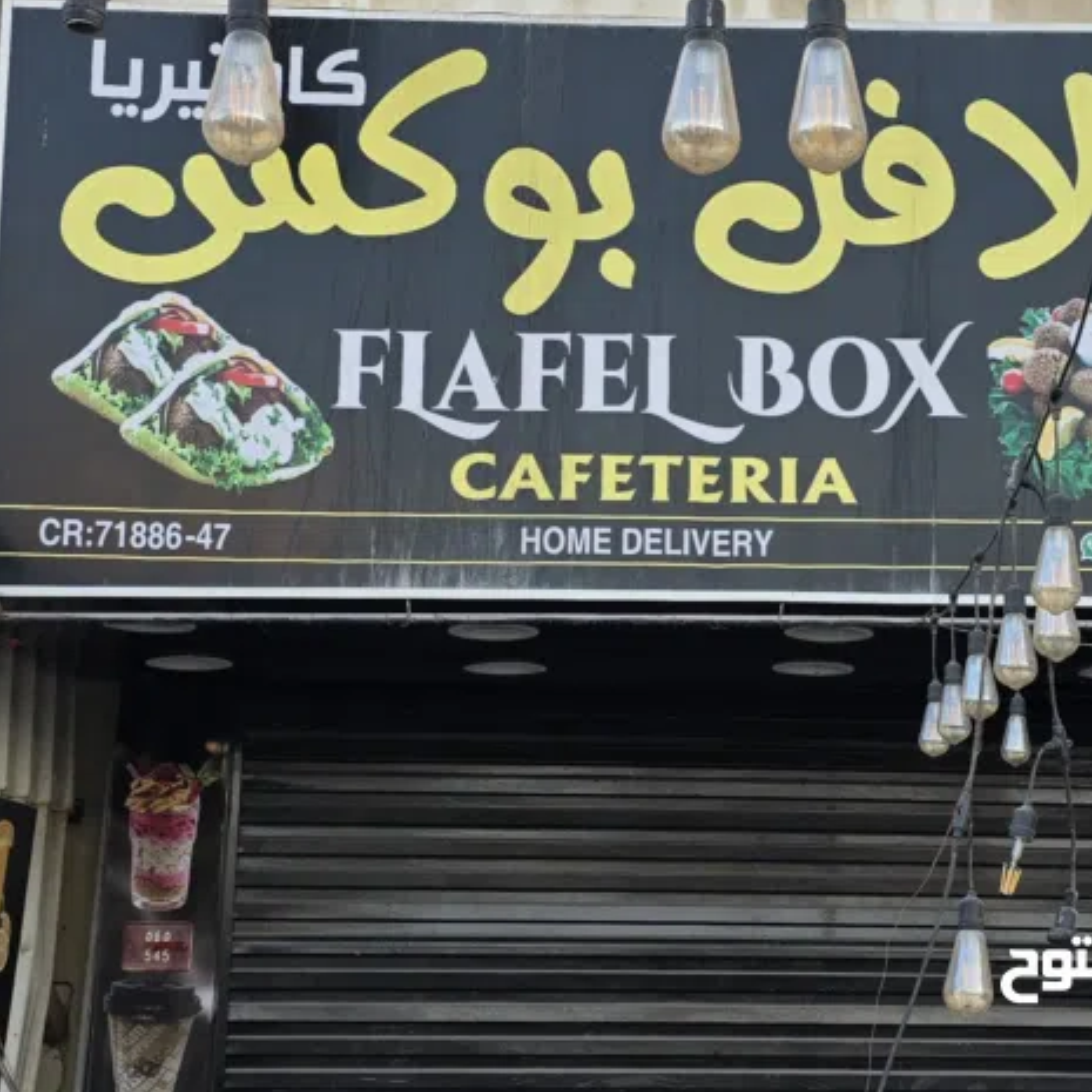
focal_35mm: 28
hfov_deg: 56.9
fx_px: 999
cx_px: 648
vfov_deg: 57.3
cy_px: 535
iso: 64
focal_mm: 6.3
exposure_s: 1/182
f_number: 1.7
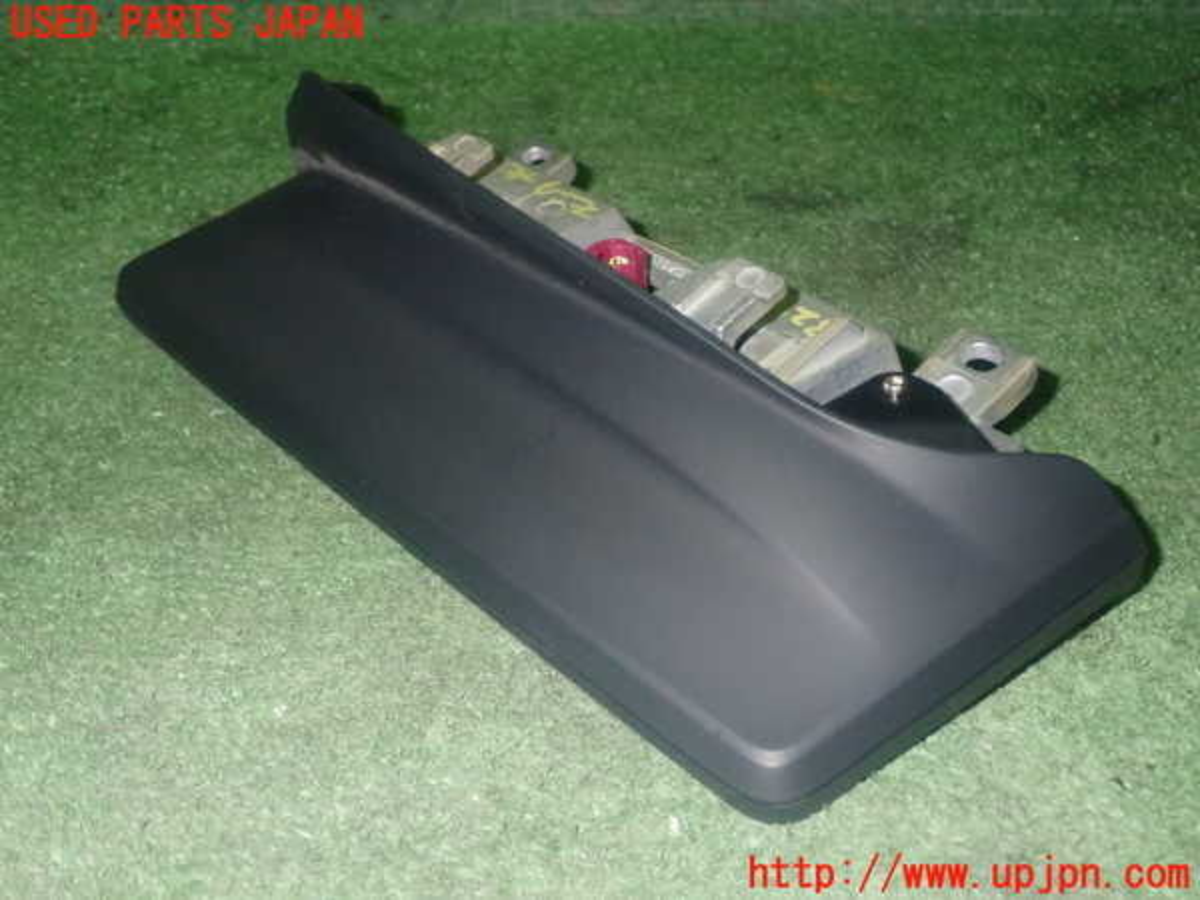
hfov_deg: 45.8
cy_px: 450
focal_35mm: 41
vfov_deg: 35.1
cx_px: 600
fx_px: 1421
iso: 800
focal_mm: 7.31
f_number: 8
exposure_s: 1/40
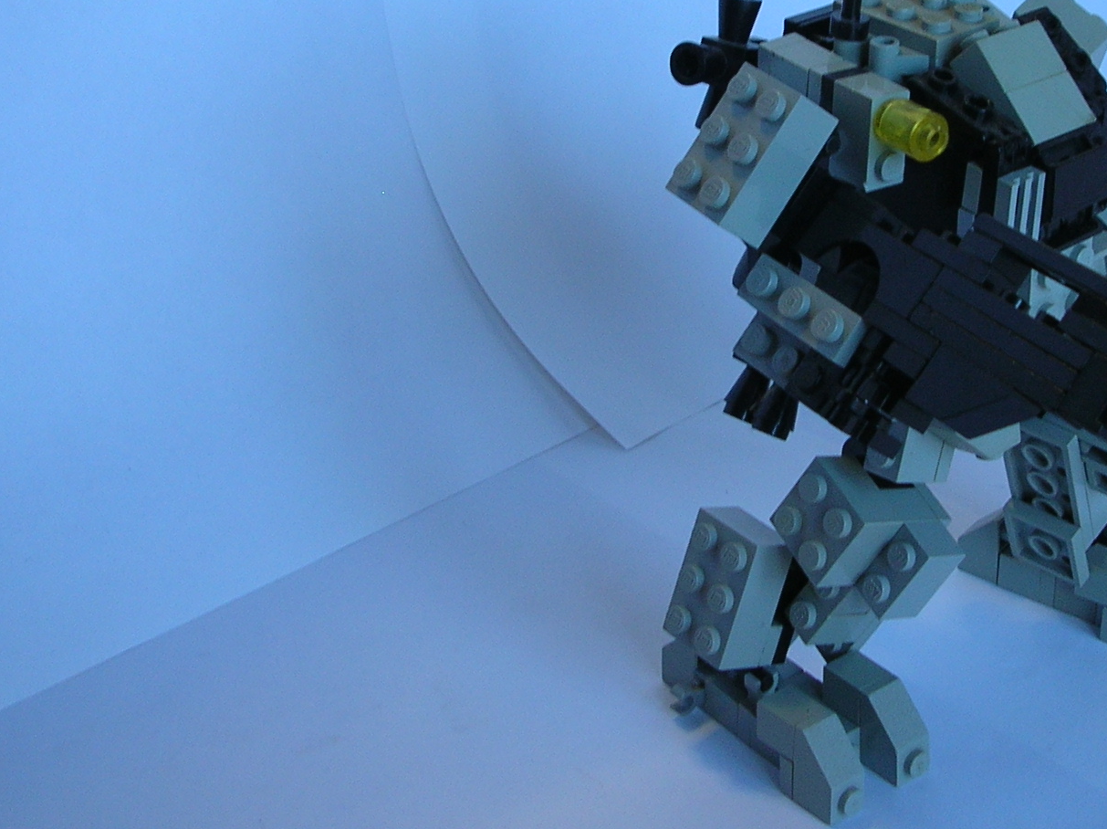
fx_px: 2109
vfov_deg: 22.0
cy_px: 194
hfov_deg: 29.0
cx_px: 820
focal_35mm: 66
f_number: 2.8
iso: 50
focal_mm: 5.8
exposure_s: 1/26.2
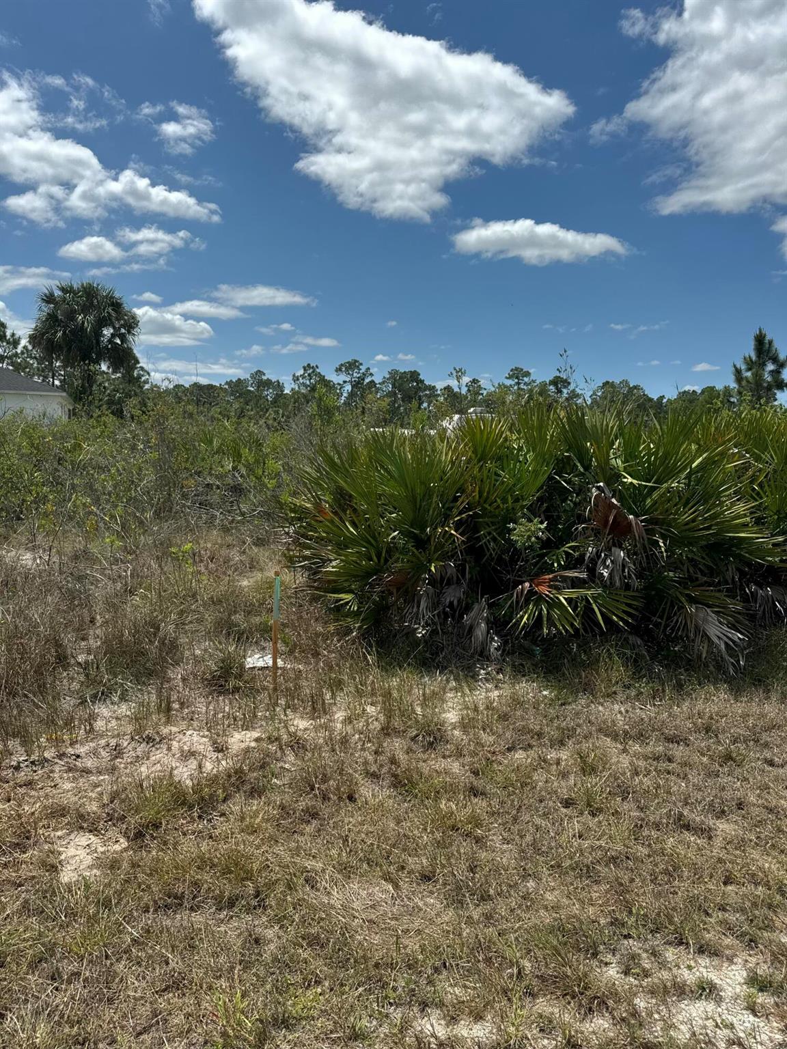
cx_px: 394
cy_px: 524
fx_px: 728
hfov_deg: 56.8
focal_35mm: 24
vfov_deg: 71.6
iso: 80
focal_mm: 6.76
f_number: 1.78
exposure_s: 1/7937
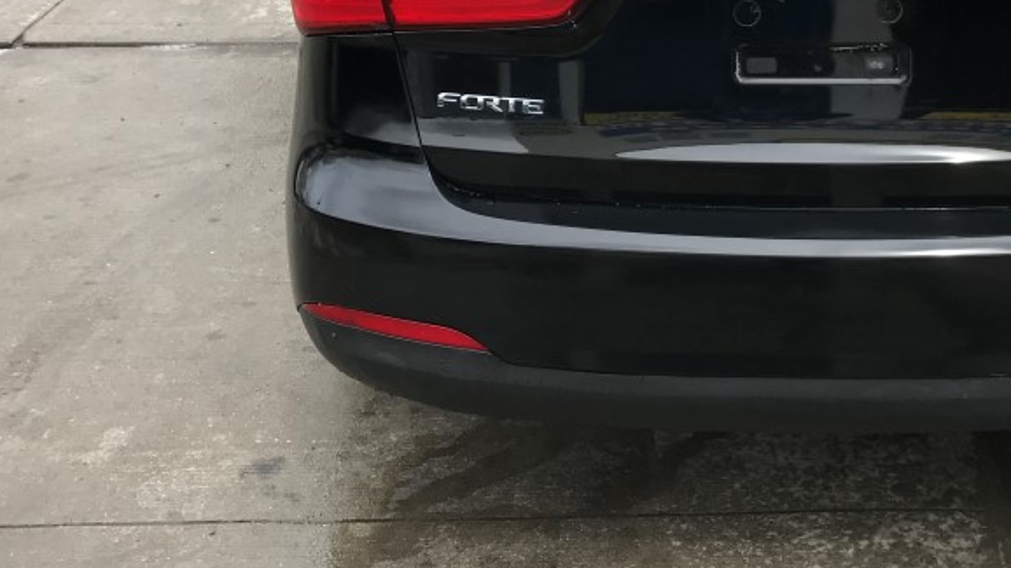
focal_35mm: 54
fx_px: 1447
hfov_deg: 37.8
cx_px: 717
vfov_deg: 21.5
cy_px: 7
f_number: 1.8
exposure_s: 1/977
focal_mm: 3.99
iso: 20
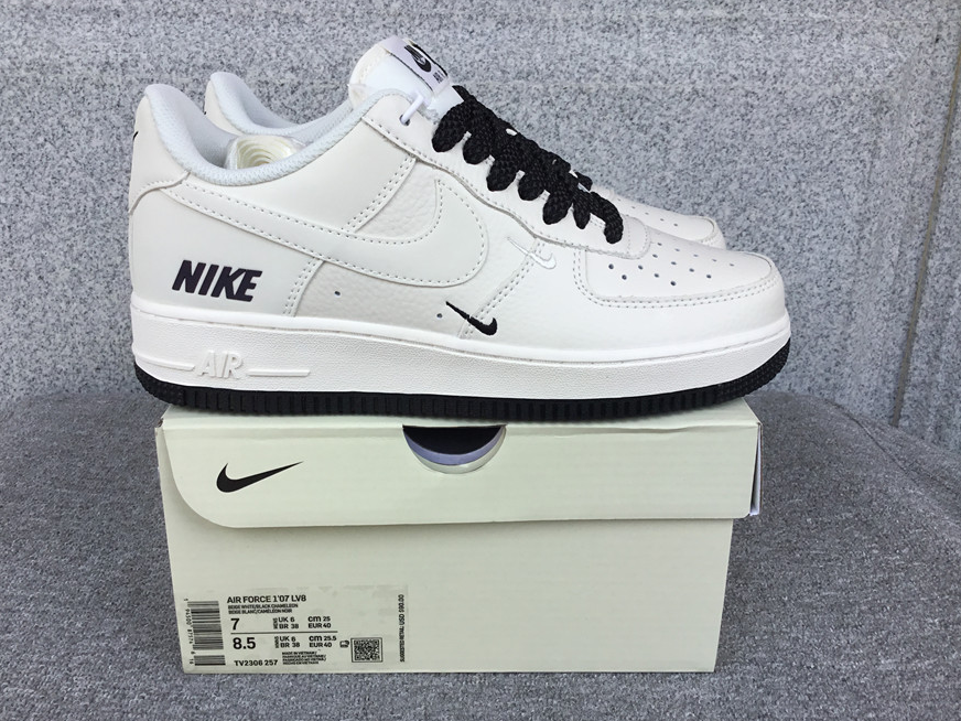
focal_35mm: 32
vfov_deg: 44.2
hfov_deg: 56.8
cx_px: 468
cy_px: 359
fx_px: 888
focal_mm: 3.3
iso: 25
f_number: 2.4
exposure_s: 1/506
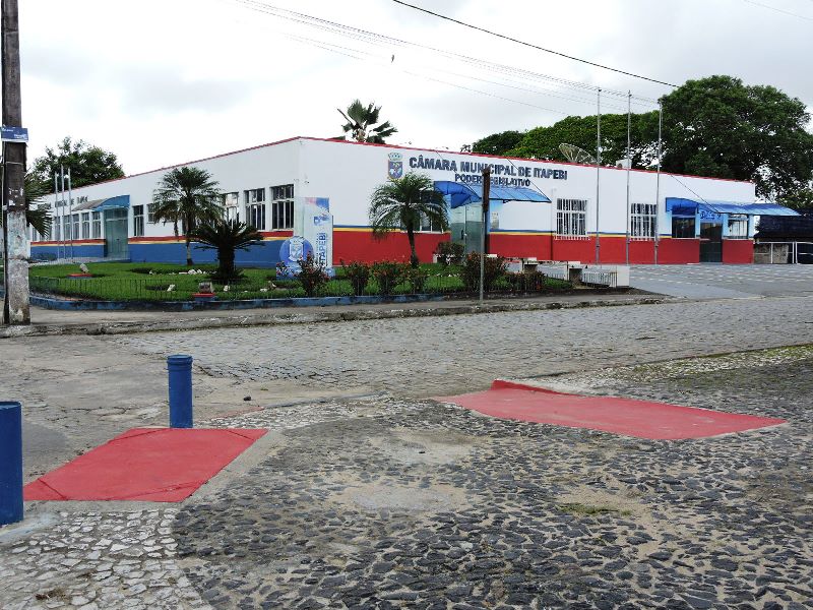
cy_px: 305
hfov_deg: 52.6
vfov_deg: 40.7
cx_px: 406
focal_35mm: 35
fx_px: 822
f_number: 3.8
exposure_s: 1/400
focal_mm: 6.3
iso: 100
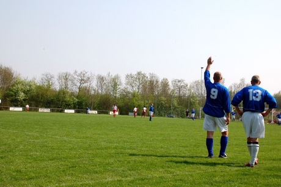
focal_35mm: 52
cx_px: 140
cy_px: 94
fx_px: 409
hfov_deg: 37.9
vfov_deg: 25.7
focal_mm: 35
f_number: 9
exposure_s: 1/320
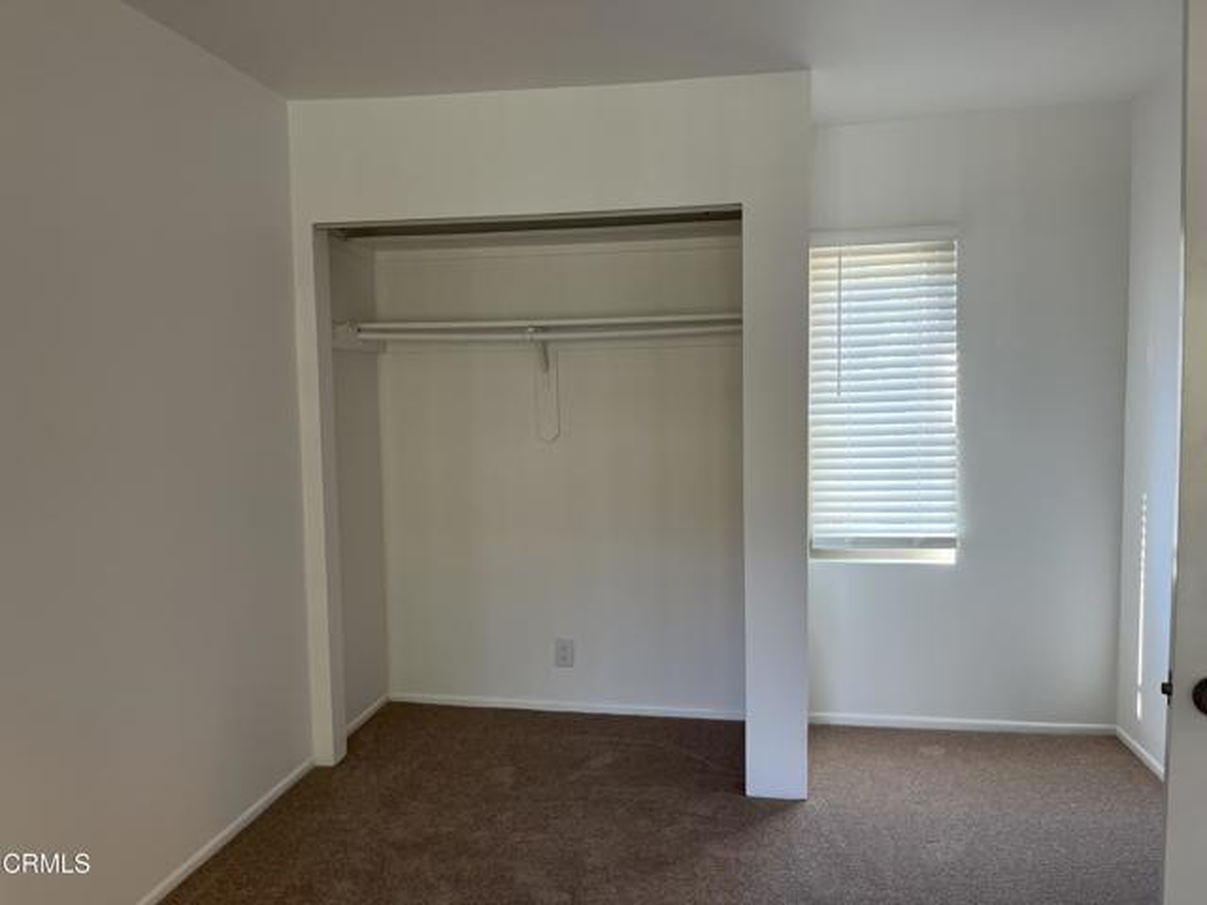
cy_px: 452
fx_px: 907
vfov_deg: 53.1
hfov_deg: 67.3
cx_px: 604
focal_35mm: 26
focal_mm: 5.1
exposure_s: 1/60
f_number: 1.6
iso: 80
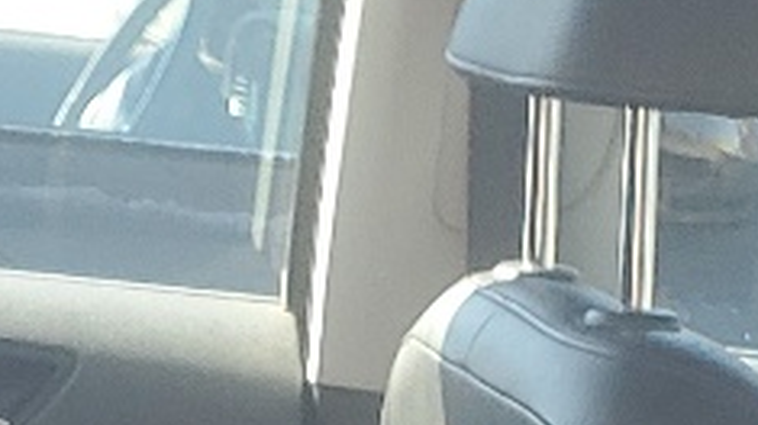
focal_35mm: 193
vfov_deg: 5.5
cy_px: 1629
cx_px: -384
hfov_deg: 10.8
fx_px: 3878
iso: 50
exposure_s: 1/213
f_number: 1.5
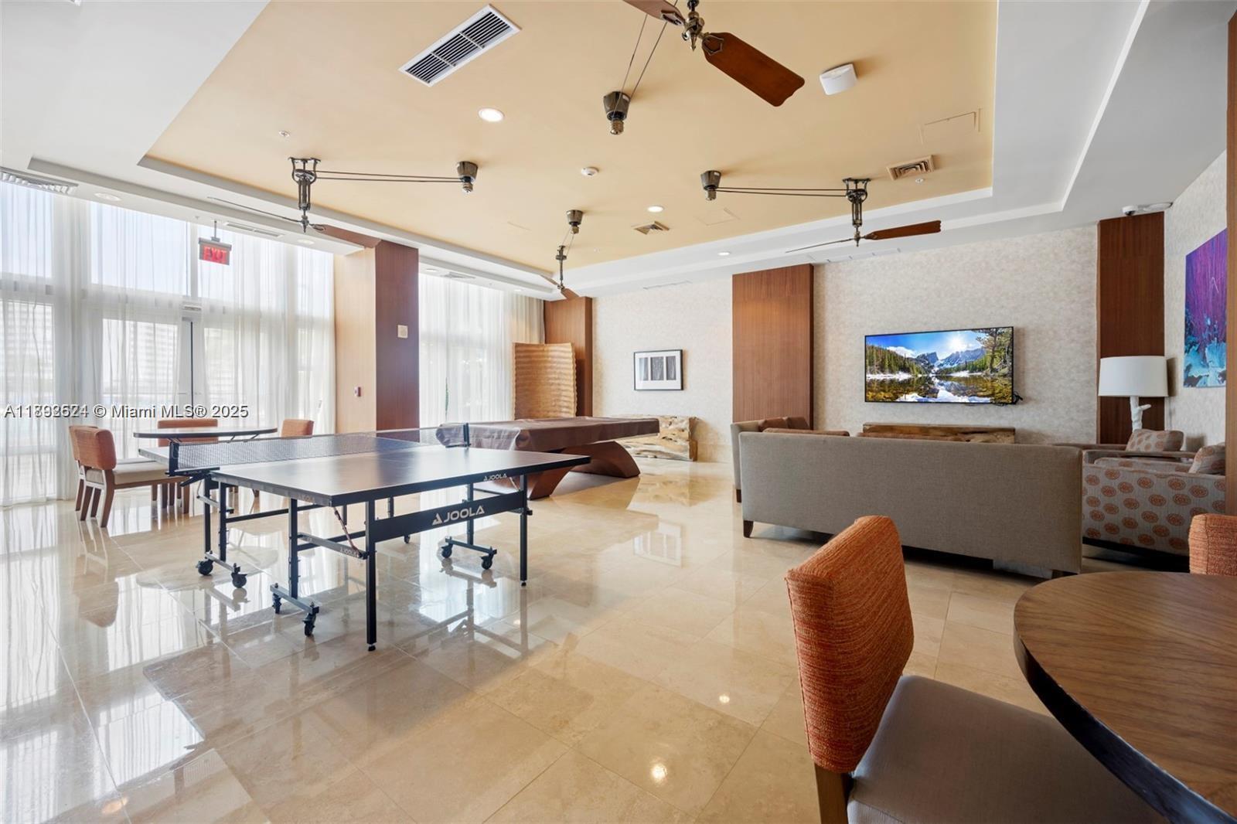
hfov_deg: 104.3
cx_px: 618
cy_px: 412
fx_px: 481
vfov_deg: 81.2
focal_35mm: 14
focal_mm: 14
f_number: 8
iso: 125
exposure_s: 1/2.5
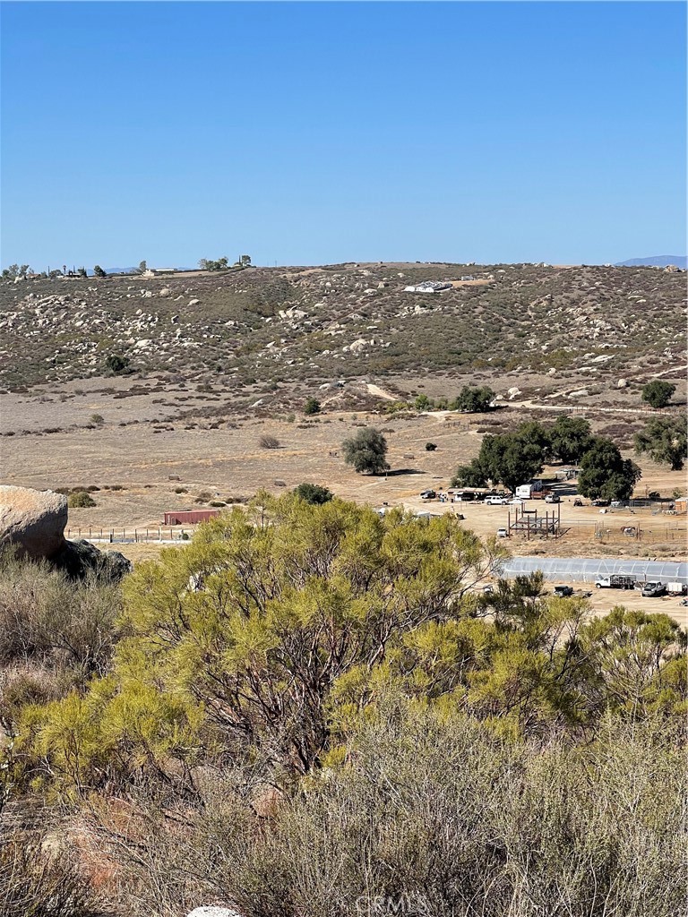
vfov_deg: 30.3
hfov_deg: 22.9
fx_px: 1696
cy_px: 458
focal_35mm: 64
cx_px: 344
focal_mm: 7.5
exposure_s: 1/1233
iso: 20
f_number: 2.2
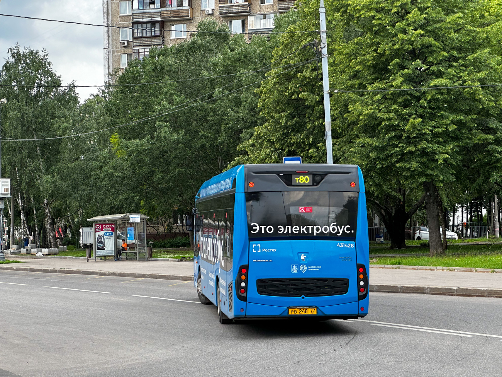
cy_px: 188
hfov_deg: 25.3
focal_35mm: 77
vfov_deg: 19.1
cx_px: 251
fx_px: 1117
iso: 40
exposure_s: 1/100
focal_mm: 9
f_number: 2.8
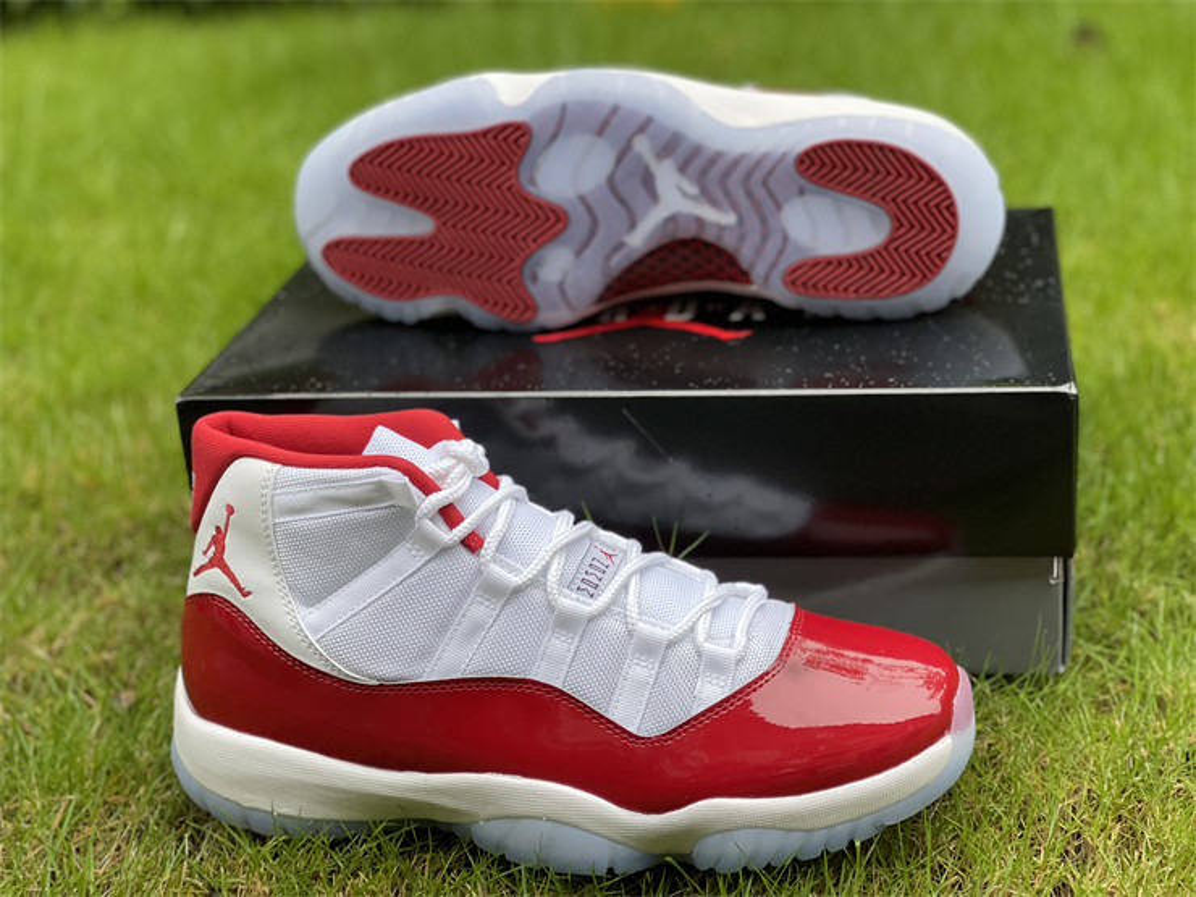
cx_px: 598
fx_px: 2211
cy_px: 448
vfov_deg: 22.9
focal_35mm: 64
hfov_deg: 30.3
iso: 80
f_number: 2.2
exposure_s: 1/121
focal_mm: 7.5
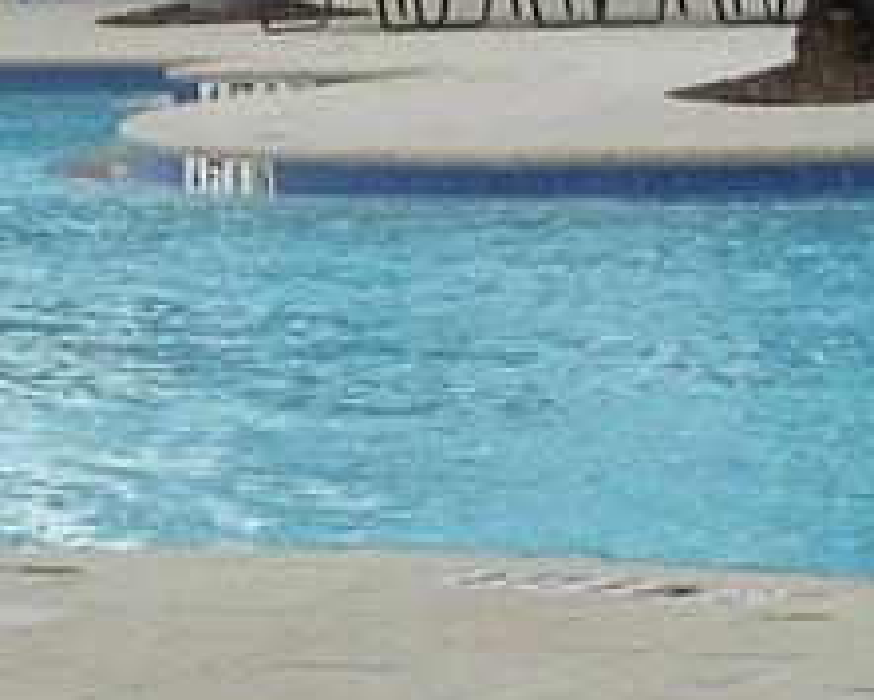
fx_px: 7142
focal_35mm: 276
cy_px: -44
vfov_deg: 5.6
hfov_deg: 6.9
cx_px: 1297
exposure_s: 1/250
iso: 80
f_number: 4.5
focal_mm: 6.9
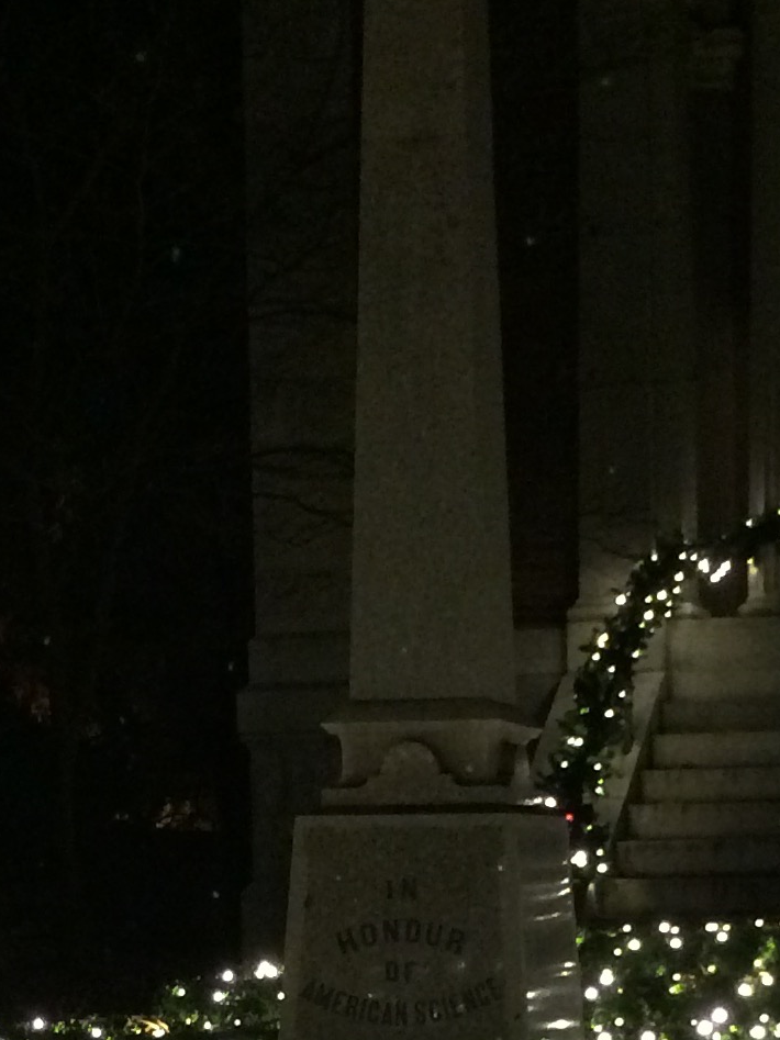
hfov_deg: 14.8
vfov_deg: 18.8
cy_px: 1189
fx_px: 3005
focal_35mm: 100
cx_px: 459
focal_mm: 4.15
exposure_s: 1/15
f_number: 2.2
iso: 320
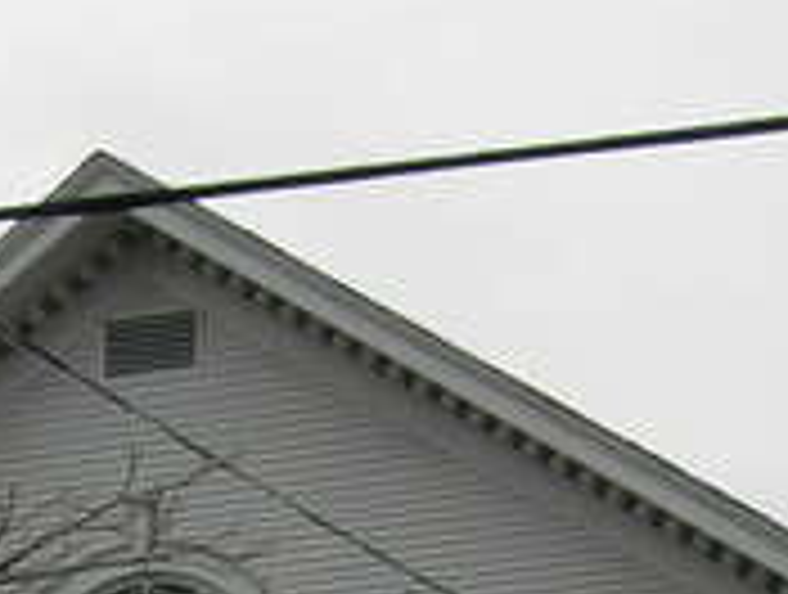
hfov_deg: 9.0
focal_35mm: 219
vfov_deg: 6.5
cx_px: 333
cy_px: 1300
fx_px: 4996
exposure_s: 1/157
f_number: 4.9
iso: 50
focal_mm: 10.1
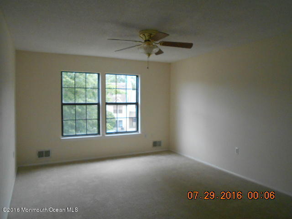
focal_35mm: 26
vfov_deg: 53.1
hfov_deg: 67.3
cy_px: 110
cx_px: 146
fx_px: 219
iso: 450
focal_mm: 4.6
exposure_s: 1/250
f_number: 3.2
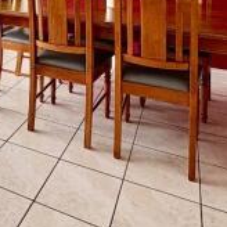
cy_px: -39
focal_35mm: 44
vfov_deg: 32.3
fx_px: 326
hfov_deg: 35.7
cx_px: 17
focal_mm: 2.22
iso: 125
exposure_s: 1/99
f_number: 2.2
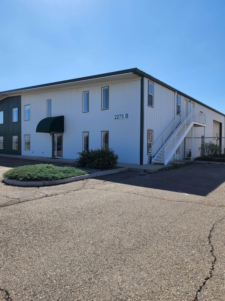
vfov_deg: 73.9
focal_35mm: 23
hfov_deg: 58.9
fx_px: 199
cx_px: 112
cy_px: 150
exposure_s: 1/1013
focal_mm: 6.4
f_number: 1.8
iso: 12
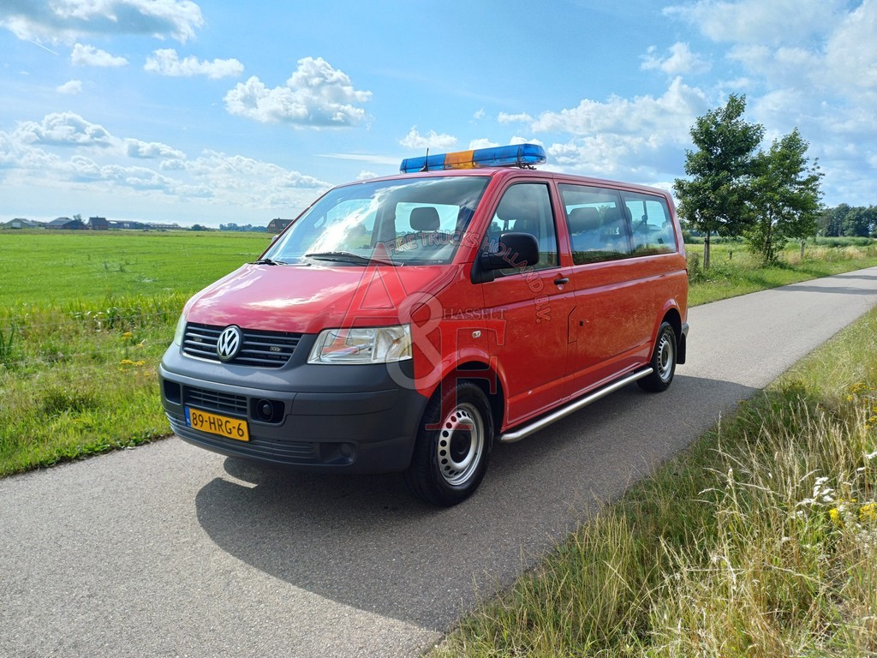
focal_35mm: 25
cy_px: 329
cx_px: 438
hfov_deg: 69.4
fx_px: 633
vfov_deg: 54.9
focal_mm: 4.65
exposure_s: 1/831
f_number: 1.8
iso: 50
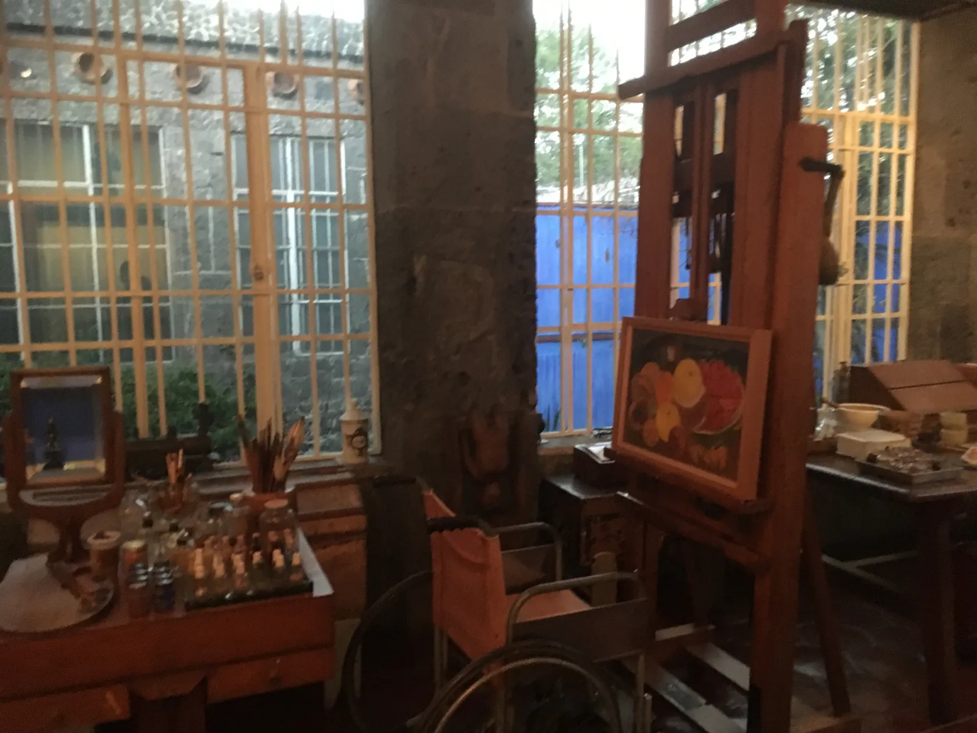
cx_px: 488
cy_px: 366
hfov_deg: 61.7
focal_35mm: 29
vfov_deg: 48.2
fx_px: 818
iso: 320
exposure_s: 1/15
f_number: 2.2
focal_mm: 4.15
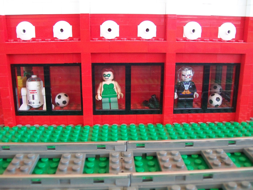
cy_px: 95
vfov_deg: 39.7
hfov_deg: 51.4
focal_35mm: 36
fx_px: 263
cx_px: 126
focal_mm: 6
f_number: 2.7
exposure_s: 1/50
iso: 160
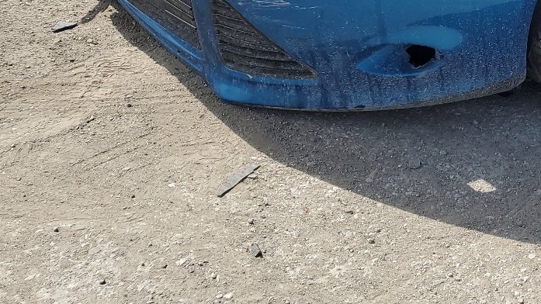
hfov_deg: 29.8
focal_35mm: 65
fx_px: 932
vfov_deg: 17.5
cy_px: -81
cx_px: 564
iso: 50
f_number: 1.5
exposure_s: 1/2500
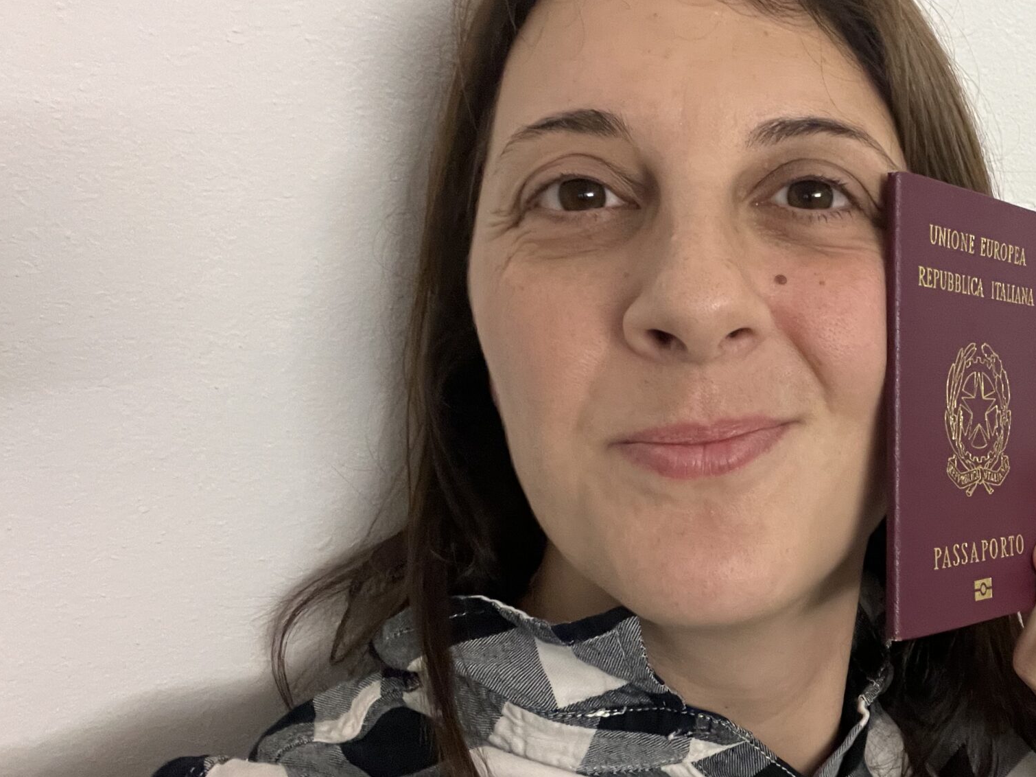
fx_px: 1167
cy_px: 405
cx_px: 841
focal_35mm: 39
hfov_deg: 45.3
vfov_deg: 36.8
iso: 640
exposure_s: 1/20
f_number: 2.2
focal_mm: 2.71
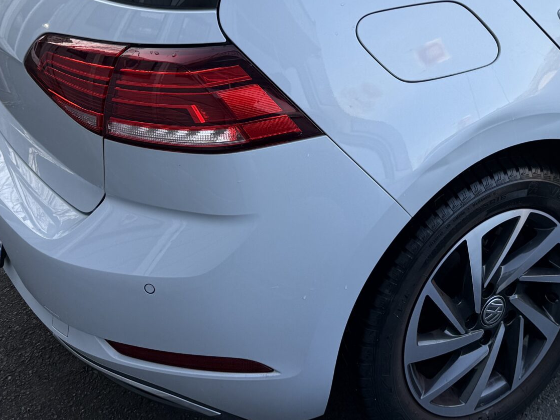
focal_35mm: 55
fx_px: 890
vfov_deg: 25.3
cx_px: 485
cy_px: 4
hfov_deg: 33.4
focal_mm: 6.76
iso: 80
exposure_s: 1/617
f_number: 1.78
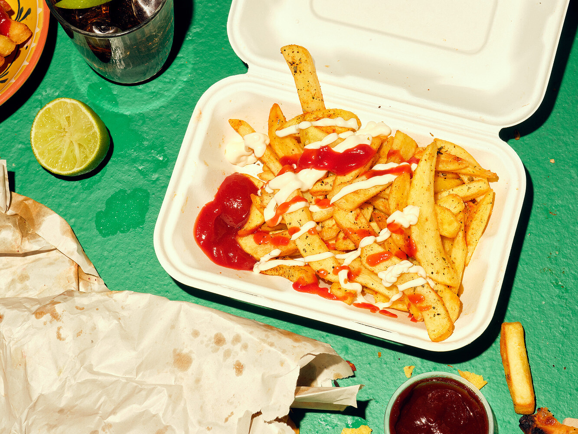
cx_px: 289
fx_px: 1586
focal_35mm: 95
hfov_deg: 20.6
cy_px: 217
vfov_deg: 15.6
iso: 800
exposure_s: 1/125
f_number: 18
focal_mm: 120
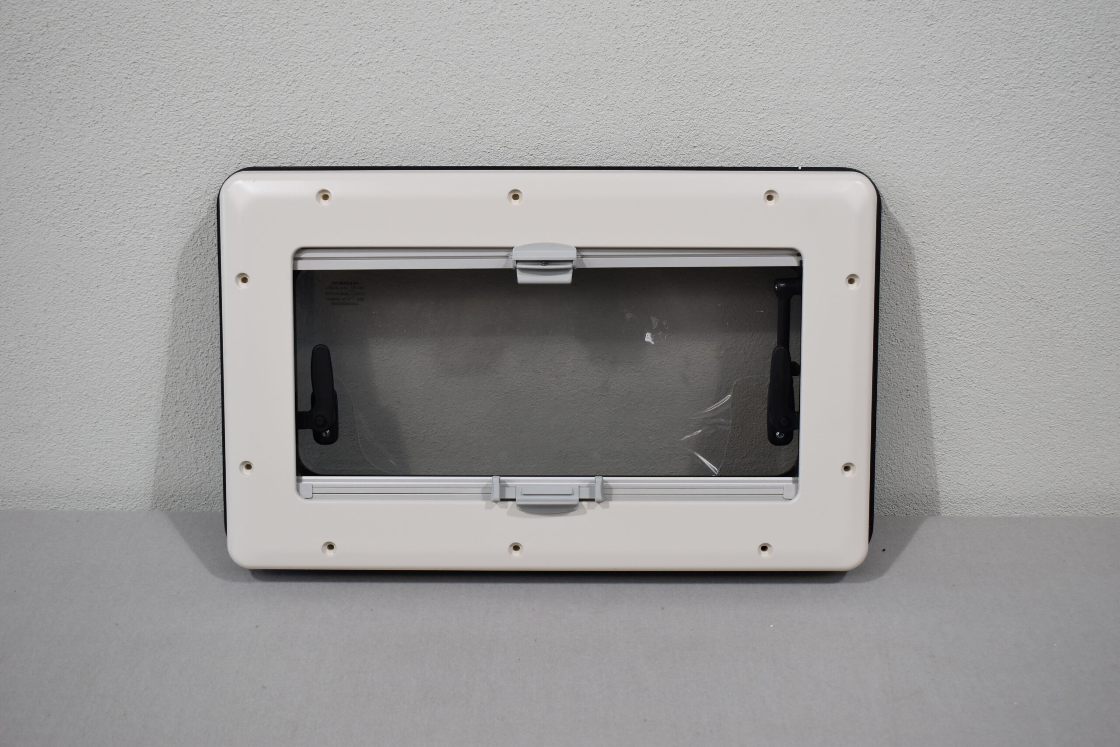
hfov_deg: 42.3
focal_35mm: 46
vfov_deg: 28.9
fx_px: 1447
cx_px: 560
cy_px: 374
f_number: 5.6
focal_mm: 31
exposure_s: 1/125
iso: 360
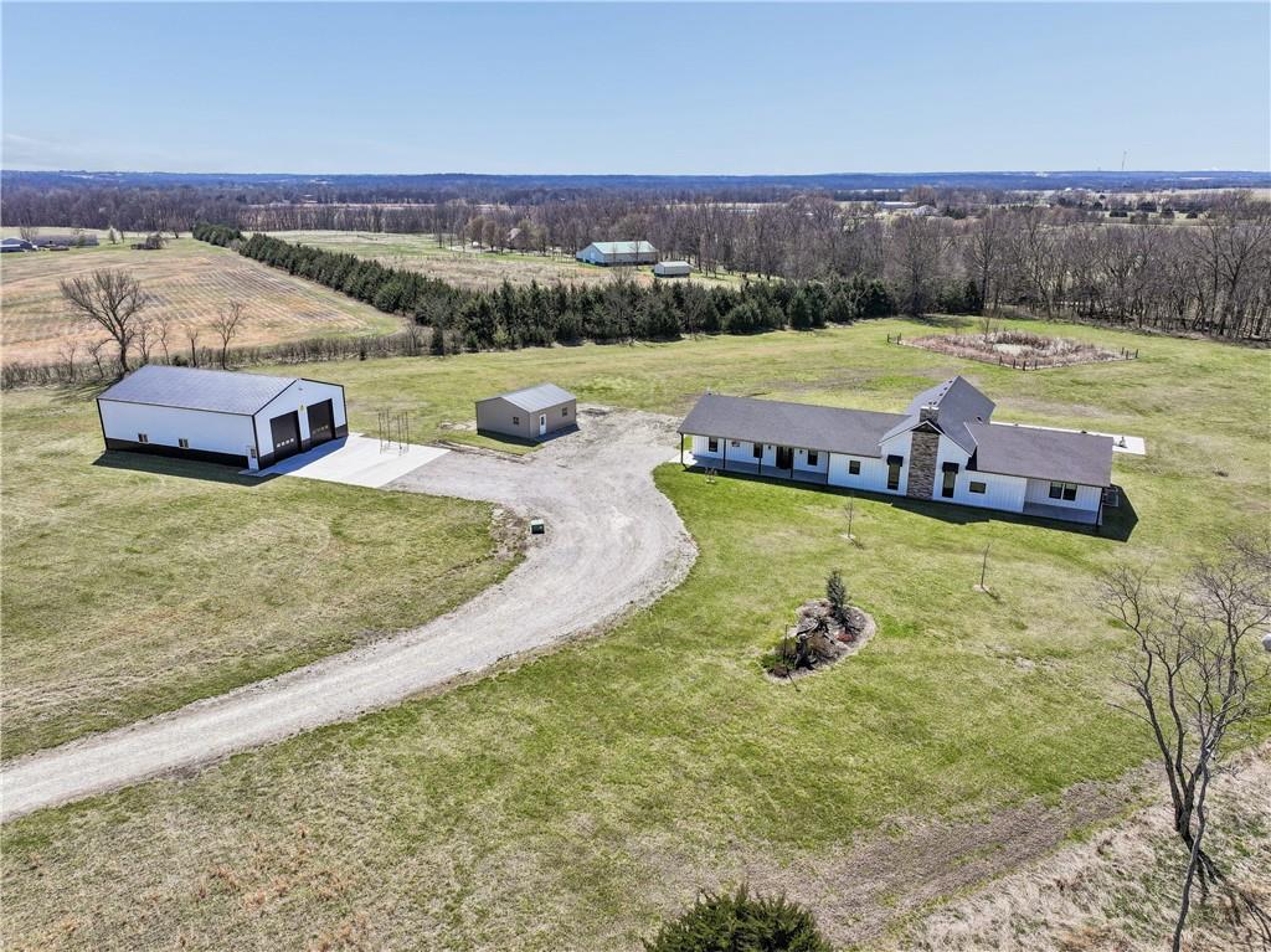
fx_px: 881
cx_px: 636
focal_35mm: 24
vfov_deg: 56.8
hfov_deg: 71.6
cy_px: 476
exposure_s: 1/500
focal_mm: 12.3
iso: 140
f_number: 2.8
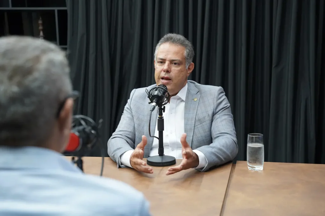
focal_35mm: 55
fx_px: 500
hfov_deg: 36.0
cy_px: 108
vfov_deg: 24.5
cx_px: 162
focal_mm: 55.4
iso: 1250
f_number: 4
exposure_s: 1/160
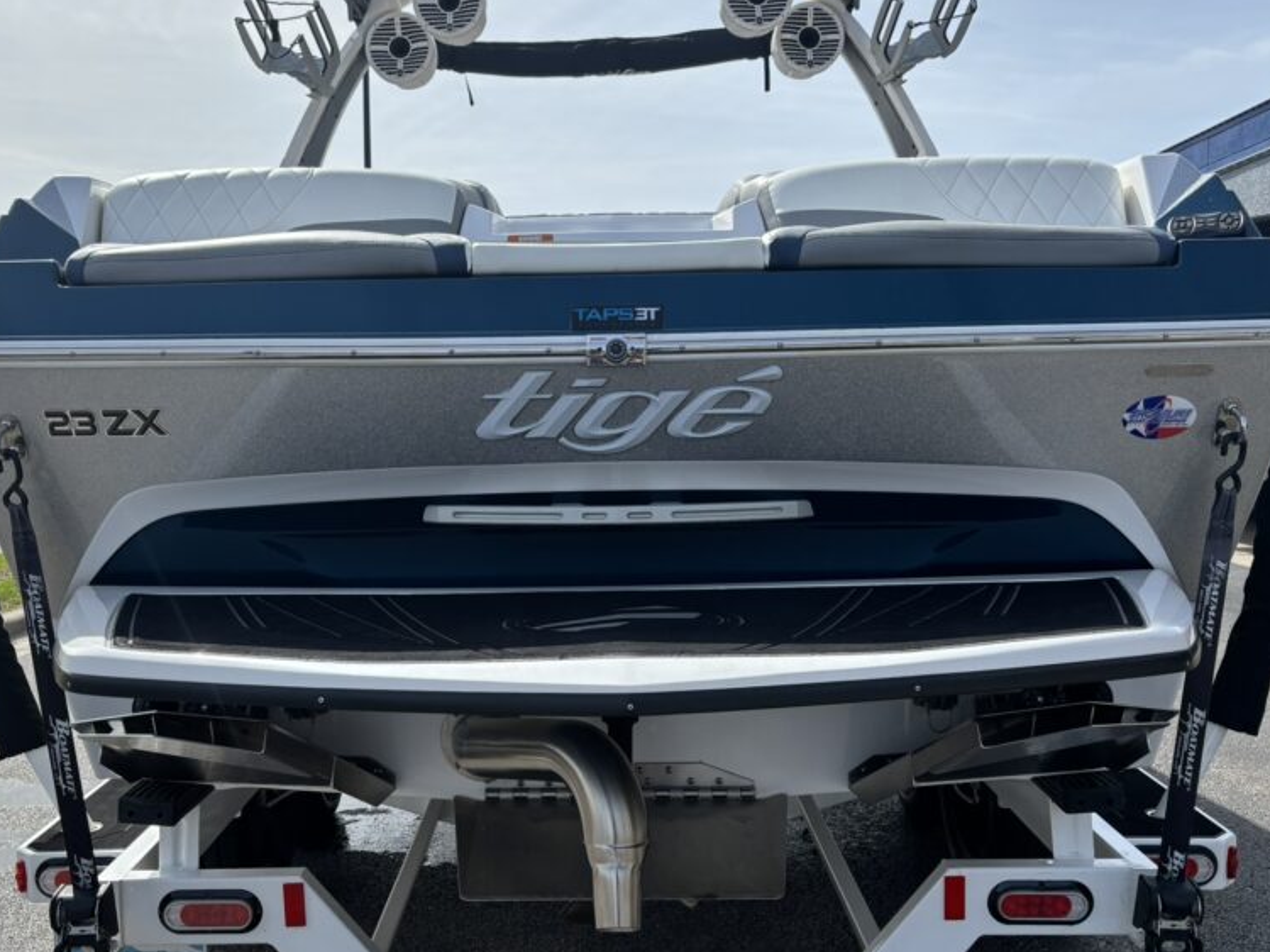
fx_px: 1357
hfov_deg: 50.1
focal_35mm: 37
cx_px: 587
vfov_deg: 38.6
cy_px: 505
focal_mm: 5.96
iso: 50
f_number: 1.6
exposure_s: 1/3788
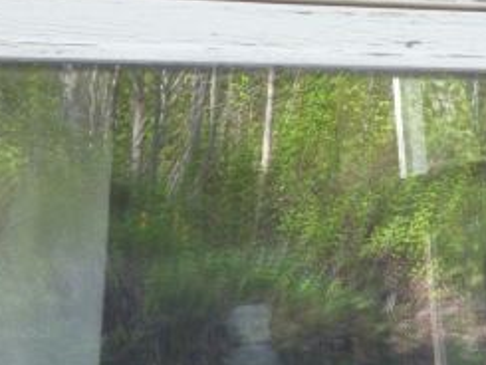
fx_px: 1981
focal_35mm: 141
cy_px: 217
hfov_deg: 13.9
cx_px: 387
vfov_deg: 10.5
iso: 400
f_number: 4.5
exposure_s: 1/60
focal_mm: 12.3
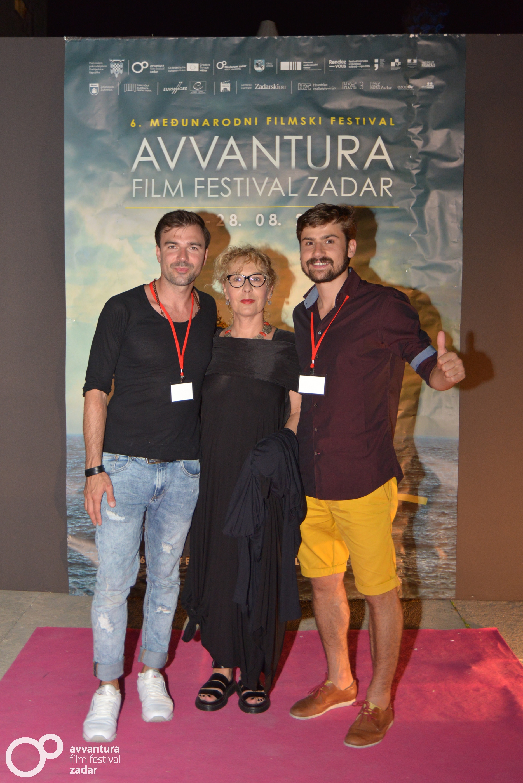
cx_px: 262
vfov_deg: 41.1
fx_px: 1045
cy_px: 392
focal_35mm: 48
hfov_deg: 28.1
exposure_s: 1/125
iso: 2000
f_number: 6.3
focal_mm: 48
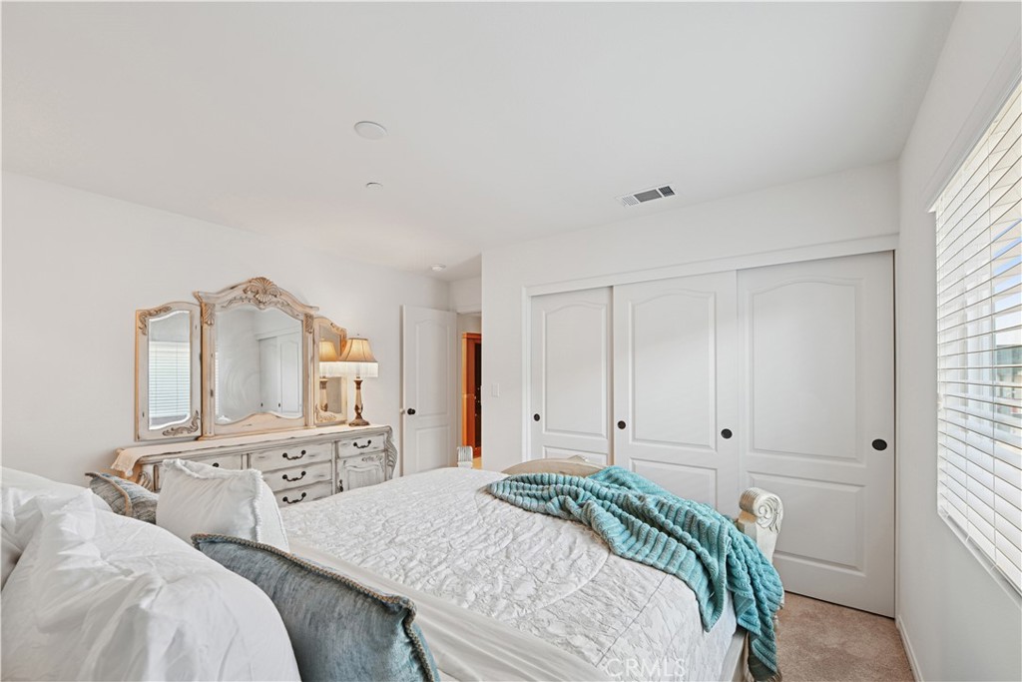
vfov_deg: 81.2
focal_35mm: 14
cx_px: 511
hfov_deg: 104.2
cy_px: 341
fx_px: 397
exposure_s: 1/1.25
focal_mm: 14
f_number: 11
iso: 100
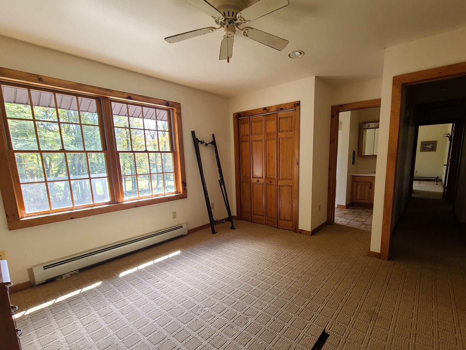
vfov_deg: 81.4
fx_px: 202
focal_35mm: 15
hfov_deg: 98.0
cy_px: 195
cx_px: 252
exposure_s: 1/60
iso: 125
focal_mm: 2.2
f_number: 2.2
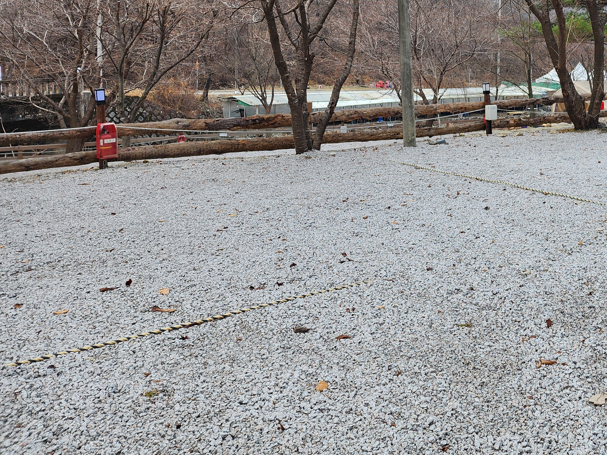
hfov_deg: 43.8
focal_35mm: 40
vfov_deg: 34.7
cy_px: 81
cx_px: 513
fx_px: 701
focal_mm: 6.4
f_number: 1.8
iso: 20
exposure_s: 1/180
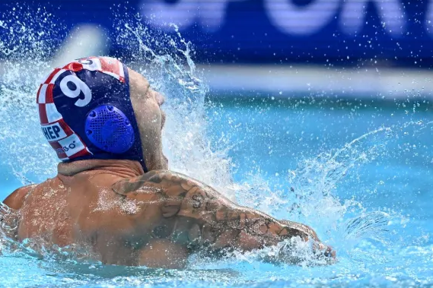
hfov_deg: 3.9
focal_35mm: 534
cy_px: 114
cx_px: 153
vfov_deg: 2.6
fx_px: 6421
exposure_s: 1/4000
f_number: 4
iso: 5000
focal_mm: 400
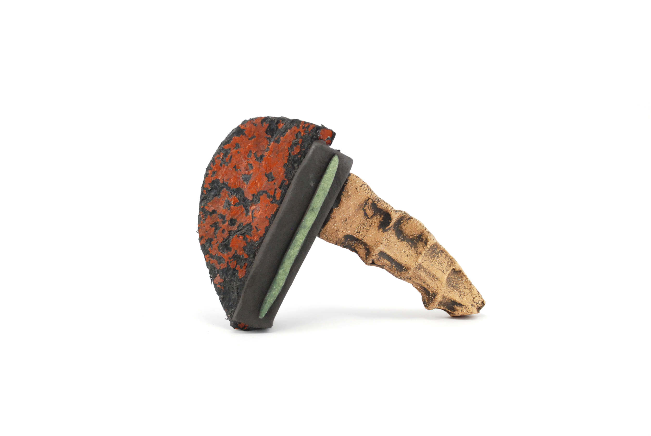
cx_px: 326
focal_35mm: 60
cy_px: 218
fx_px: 1086
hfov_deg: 33.4
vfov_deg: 22.7
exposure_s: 1/60
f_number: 4.5
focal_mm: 40
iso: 1000
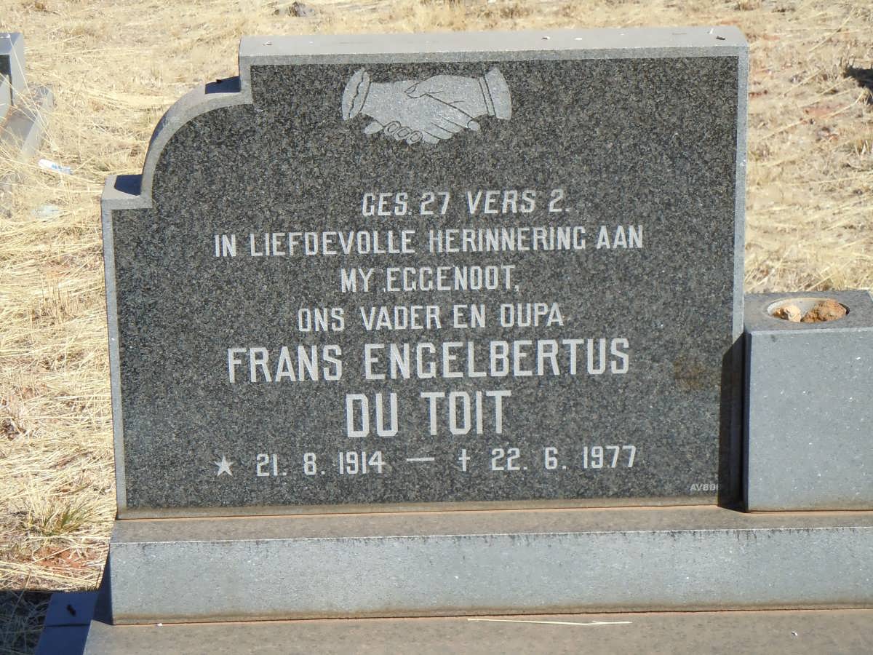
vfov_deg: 12.8
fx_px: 2925
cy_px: 328
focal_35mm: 116
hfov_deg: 17.0
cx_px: 436
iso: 200
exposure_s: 1/800
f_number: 4.6
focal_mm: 20.9
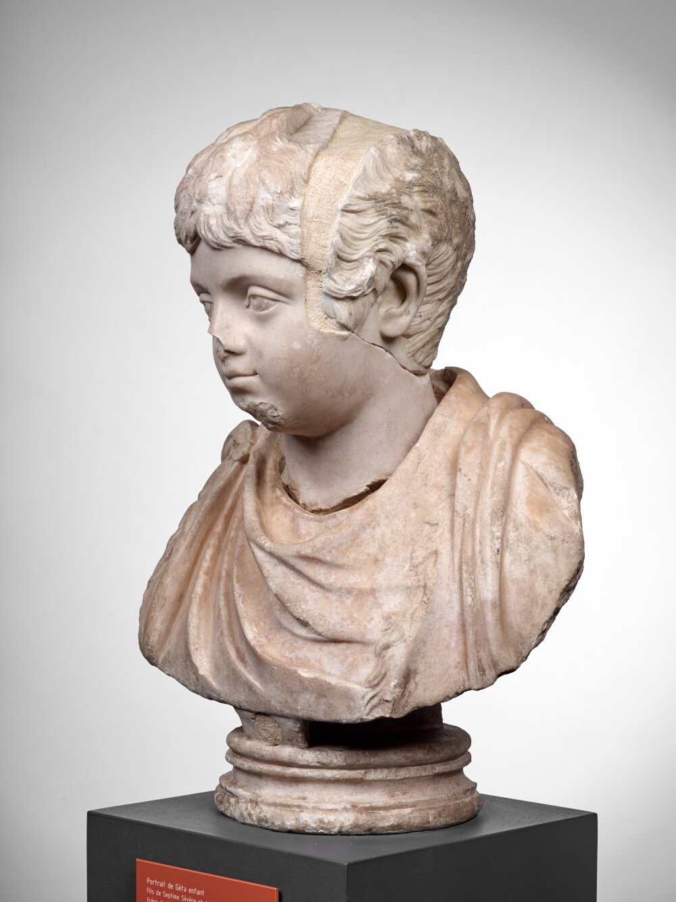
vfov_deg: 30.7
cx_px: 338
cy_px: 451
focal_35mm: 63
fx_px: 1640
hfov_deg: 23.3
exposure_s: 1/125
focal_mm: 80
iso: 200
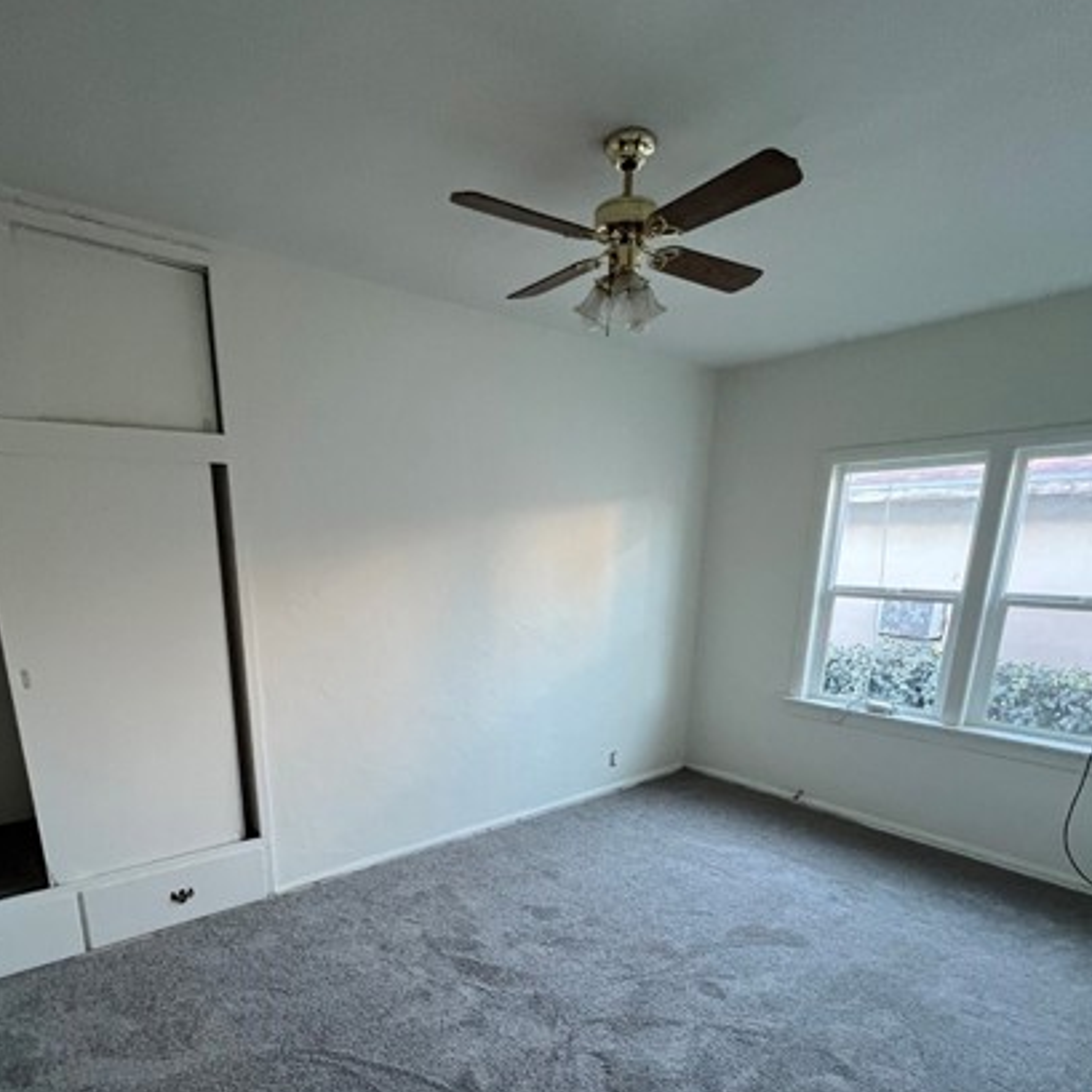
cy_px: 742
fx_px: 642
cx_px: 494
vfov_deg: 77.7
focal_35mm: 18
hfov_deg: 80.5
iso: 250
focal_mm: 1.57
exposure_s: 1/62
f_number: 1.8
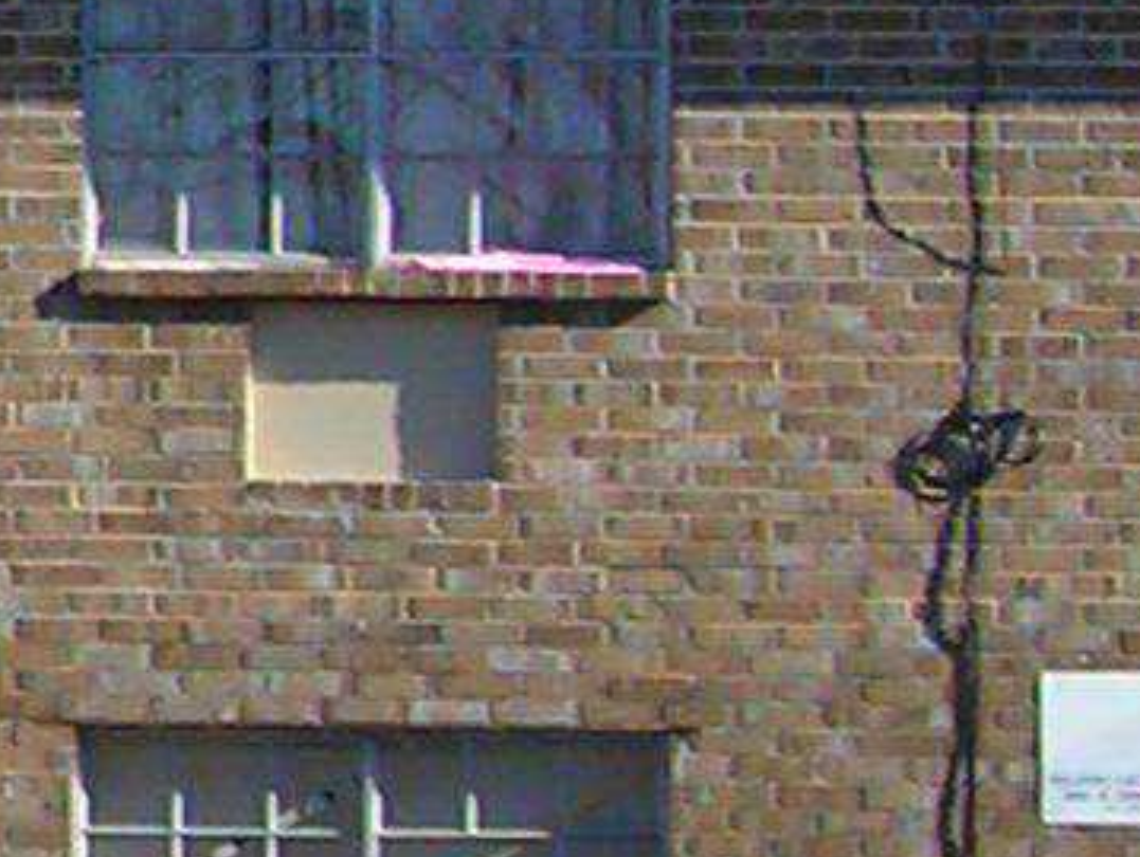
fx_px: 9033
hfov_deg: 6.7
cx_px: -1962
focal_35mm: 274
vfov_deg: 5.4
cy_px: 305
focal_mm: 6.3
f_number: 6.4
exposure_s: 1/106
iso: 50
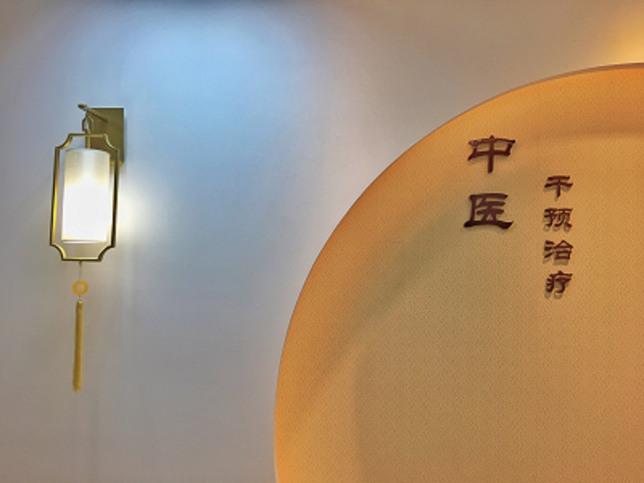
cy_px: 242
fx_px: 540
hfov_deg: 61.7
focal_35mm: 29
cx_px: 322
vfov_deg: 48.2
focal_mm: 4.15
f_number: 2.2
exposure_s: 1/50
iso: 32
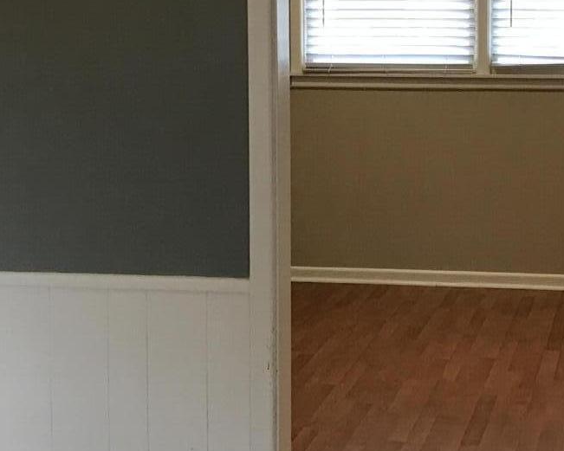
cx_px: 422
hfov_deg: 22.5
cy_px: 143
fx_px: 1402
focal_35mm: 84
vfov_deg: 18.2
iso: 25
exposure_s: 1/30
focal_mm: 3.99
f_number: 1.8
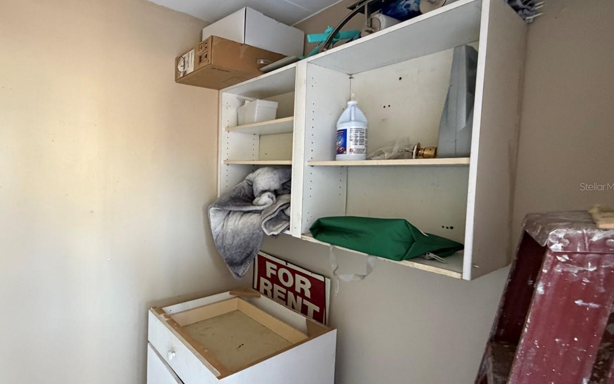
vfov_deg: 62.2
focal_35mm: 19
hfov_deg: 86.4
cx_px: 233
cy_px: 186
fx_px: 318
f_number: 2.2
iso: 500
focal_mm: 2.22
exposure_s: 1/60
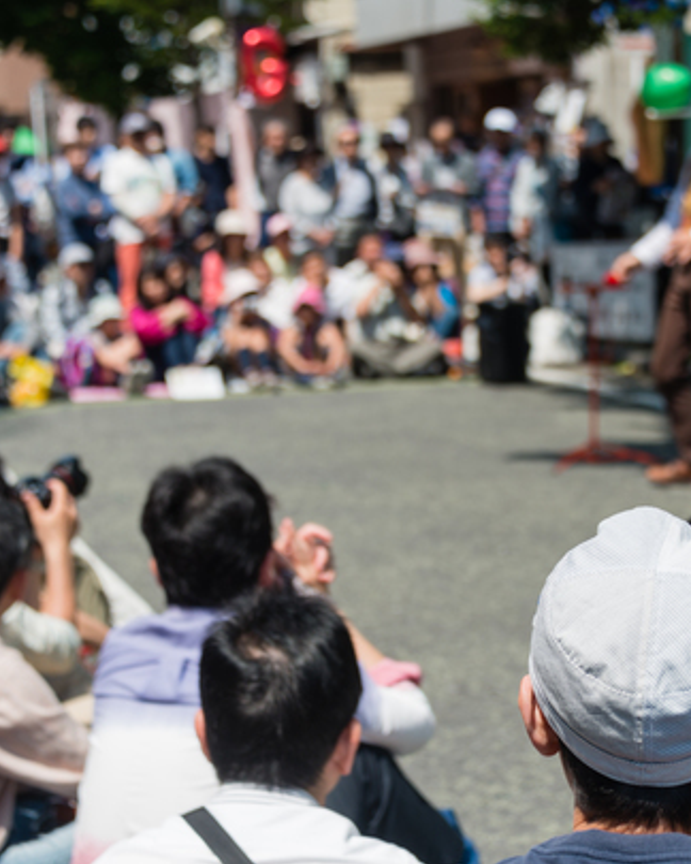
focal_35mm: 83
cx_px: 416
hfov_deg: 18.5
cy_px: 438
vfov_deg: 23.0
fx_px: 2122
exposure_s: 1/1000
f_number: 4.5
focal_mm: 56
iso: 100
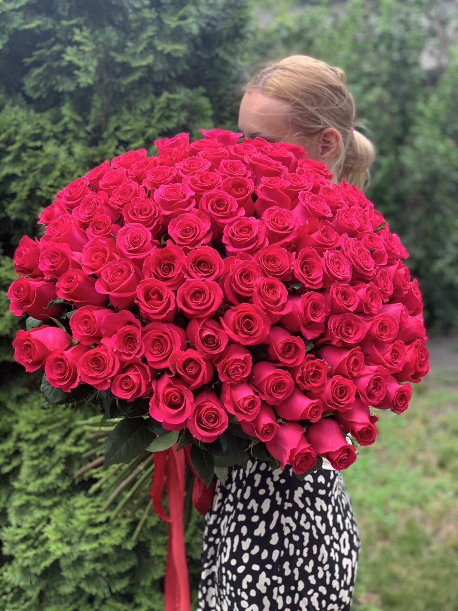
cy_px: 306
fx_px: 917
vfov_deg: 36.8
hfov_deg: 28.0
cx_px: 229
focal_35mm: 52
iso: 50
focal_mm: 6
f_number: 2.4
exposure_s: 1/122
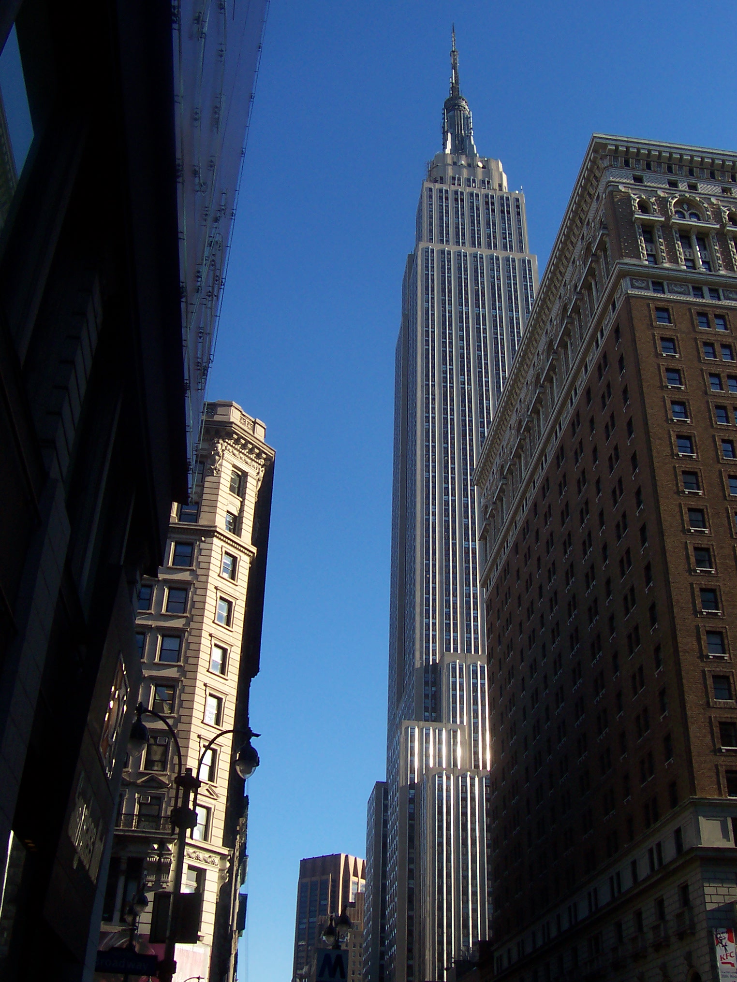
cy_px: 491
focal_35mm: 37
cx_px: 368
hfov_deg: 38.7
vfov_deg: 50.1
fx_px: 1050
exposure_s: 1/350
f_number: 5.6
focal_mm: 5.6
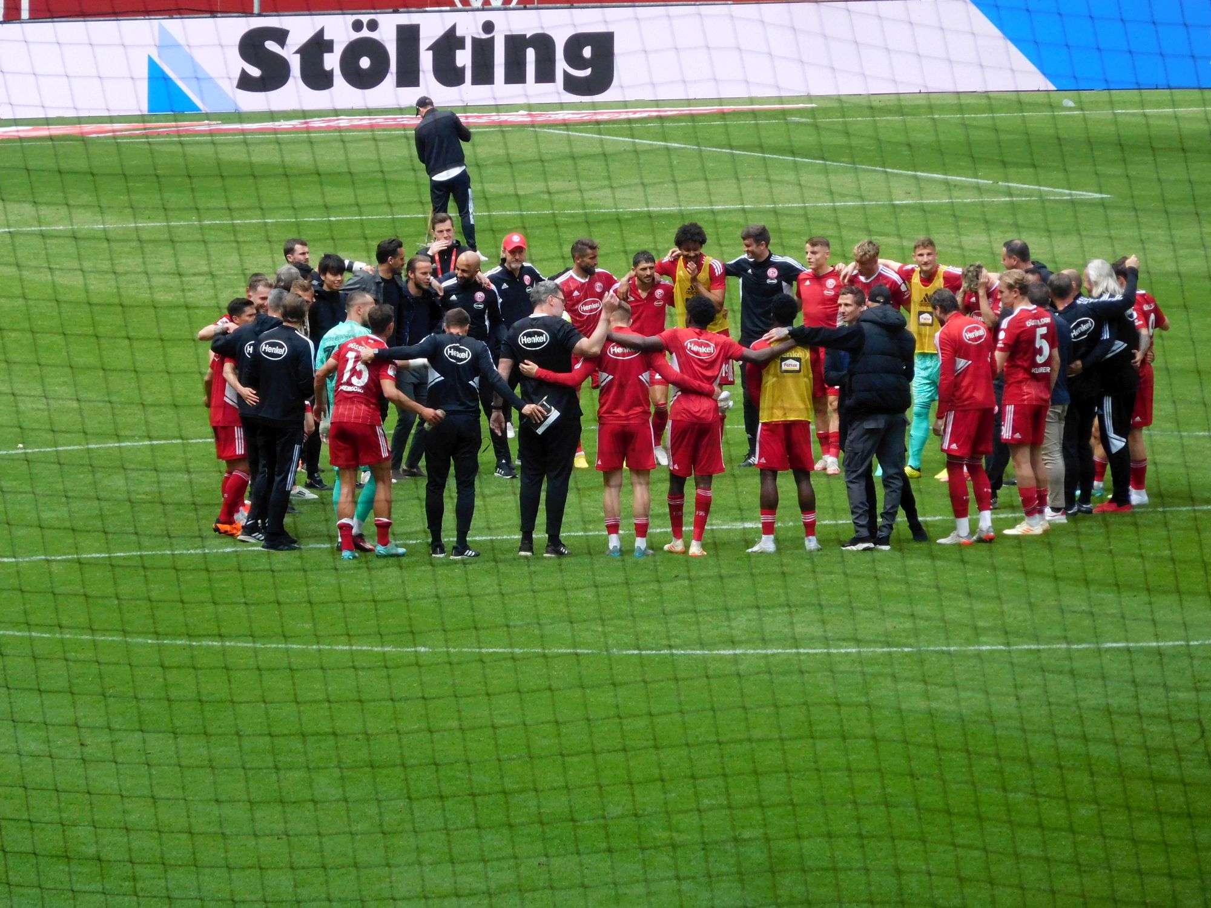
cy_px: 454
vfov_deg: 4.6
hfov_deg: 6.2
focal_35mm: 320
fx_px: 11195
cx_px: 606
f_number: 5.9
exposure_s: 1/250
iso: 280
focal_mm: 57.1
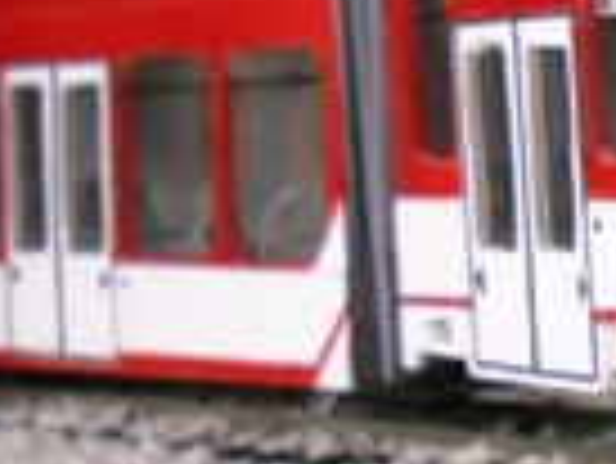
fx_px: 2903
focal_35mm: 163
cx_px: 661
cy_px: 72
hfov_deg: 11.9
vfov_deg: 9.1
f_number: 3
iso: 400
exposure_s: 1/30
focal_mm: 6.3
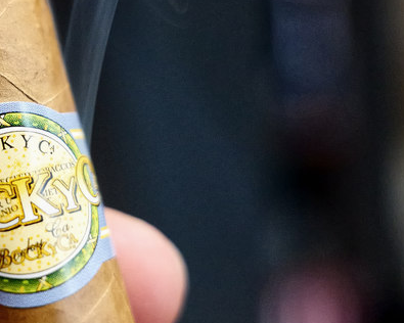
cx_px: 160
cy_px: 98
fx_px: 682
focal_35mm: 57
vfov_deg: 26.5
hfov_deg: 32.9
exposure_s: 1/800
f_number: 2.8
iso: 6400
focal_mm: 24
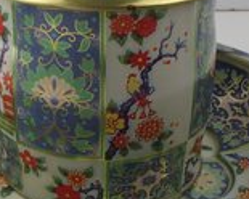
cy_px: 104
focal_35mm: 80
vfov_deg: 19.2
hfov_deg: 23.8
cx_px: 112
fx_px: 590
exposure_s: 1/160
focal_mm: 6.64
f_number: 4.7
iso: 250
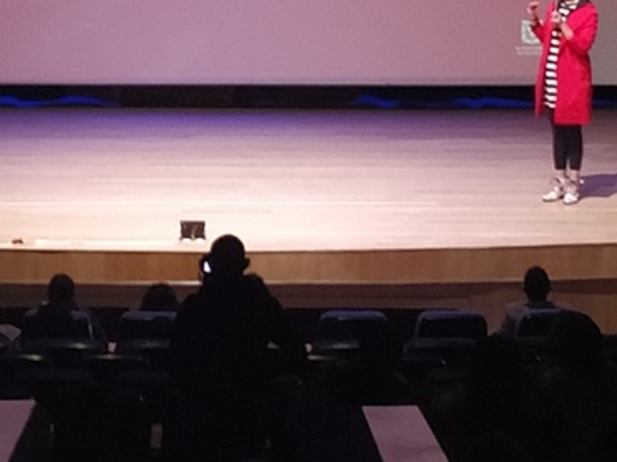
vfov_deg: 23.2
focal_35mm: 58
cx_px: 249
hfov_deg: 33.1
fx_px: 1034
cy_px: -90
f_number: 1.9
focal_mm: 3.94
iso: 250
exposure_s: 1/20
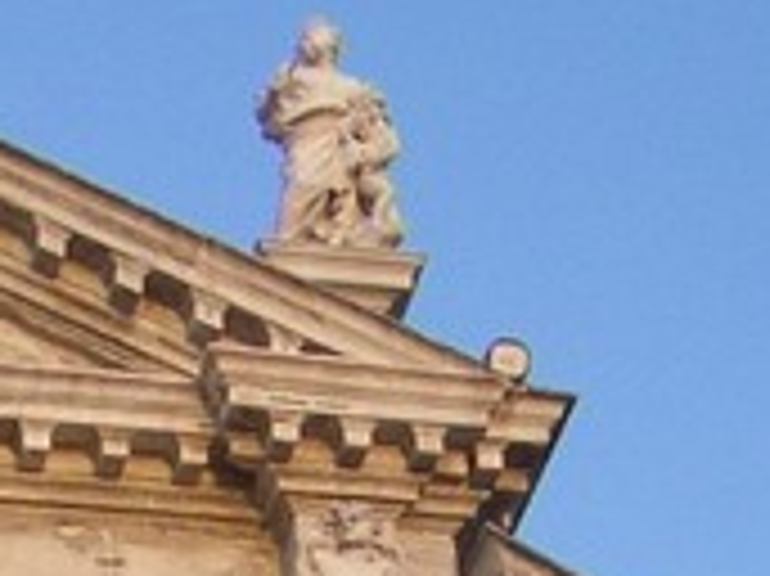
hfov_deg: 9.3
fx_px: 4668
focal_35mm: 210
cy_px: 1328
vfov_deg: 6.7
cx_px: -189
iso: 50
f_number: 2.6
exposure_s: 1/320
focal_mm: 5.8
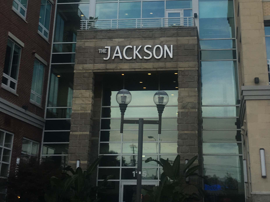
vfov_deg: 22.3
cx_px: 161
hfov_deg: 30.6
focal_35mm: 63
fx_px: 491
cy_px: -7
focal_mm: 4.15
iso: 25
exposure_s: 1/124
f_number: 2.2
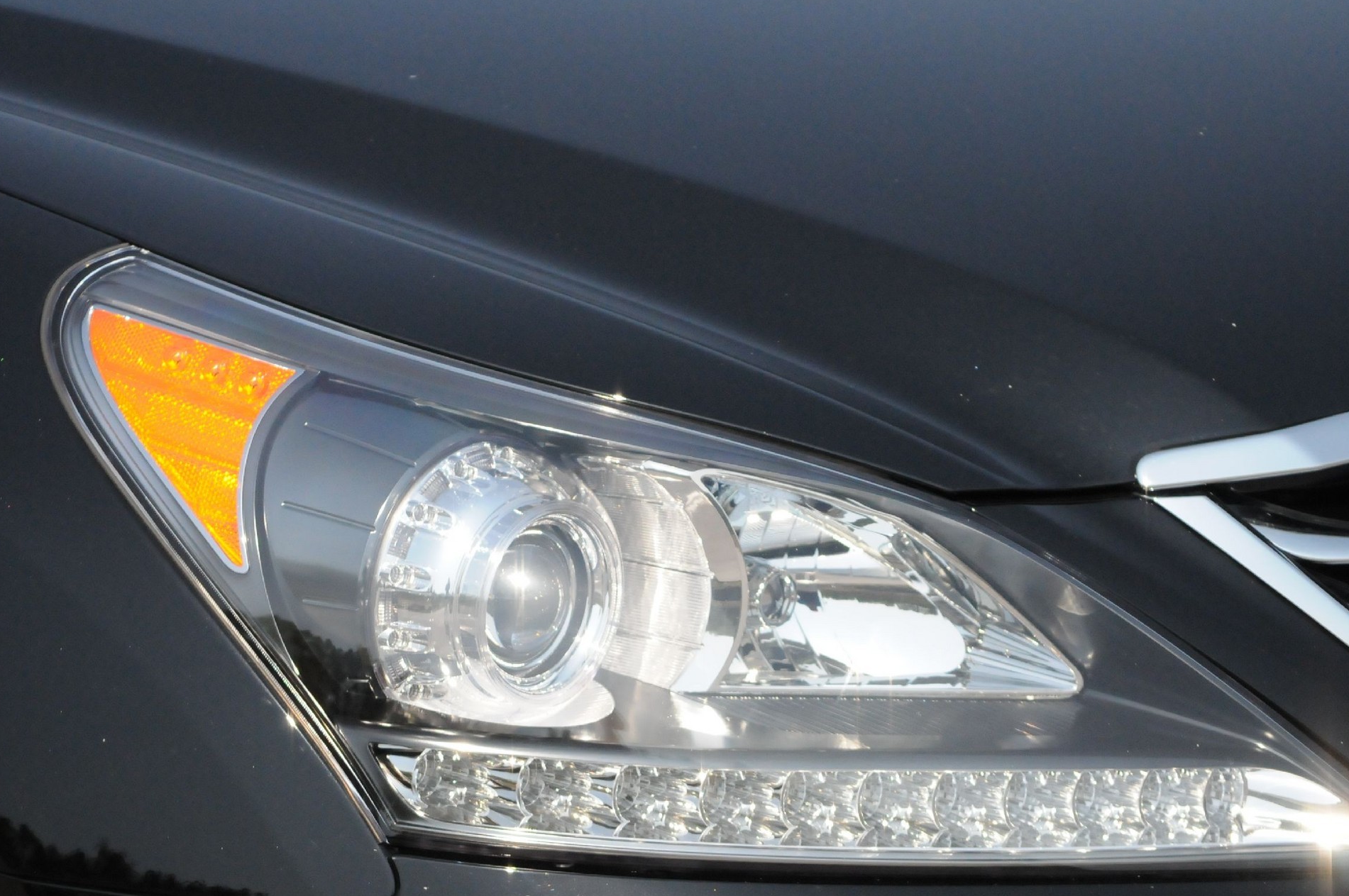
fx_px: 5315
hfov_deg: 14.5
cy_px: 505
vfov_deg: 9.6
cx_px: 698
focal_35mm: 142
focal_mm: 72
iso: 2000
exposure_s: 1/8000
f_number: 5.6
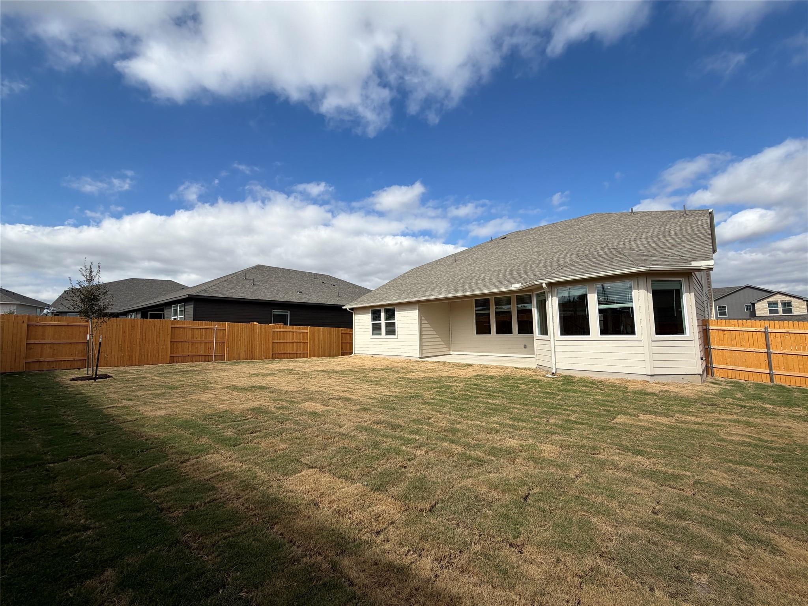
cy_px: 303
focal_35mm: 14
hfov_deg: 102.1
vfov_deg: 85.7
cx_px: 404
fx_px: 327
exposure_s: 1/1145
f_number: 2.2
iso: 20
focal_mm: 2.22
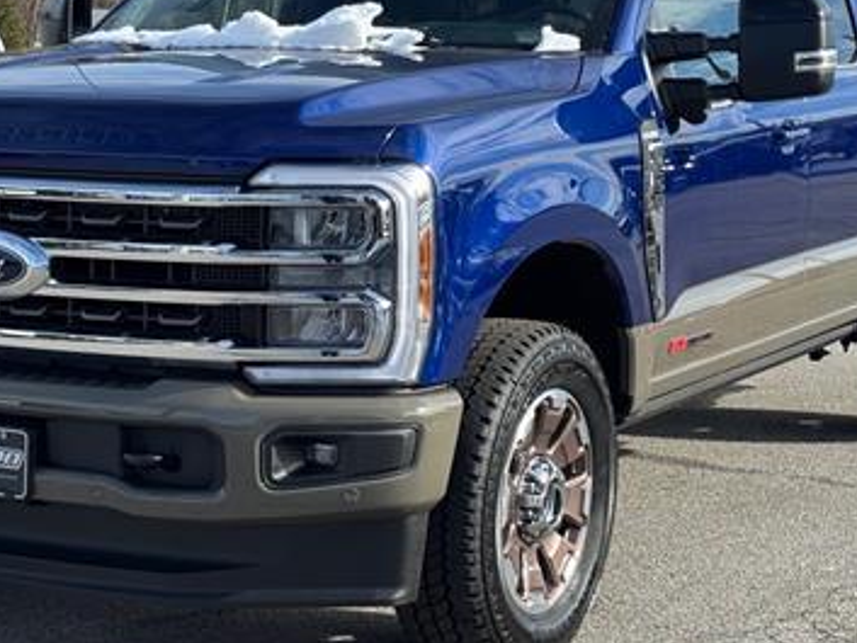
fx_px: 2155
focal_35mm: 87
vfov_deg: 17.0
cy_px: 279
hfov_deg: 22.5
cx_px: 376
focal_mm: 6.76
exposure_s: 1/2179
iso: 64
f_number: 1.78
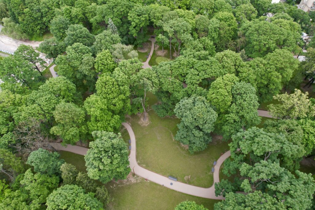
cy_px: 105
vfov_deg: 57.2
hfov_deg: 78.6
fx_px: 193
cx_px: 158
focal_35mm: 22
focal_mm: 8.38
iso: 100
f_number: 2.8
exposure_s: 1/160
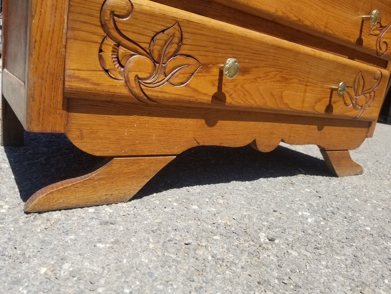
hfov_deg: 67.3
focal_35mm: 26
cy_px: 147
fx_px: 294
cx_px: 196
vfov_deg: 53.1
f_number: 1.7
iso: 50
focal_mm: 4.25
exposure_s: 1/1820
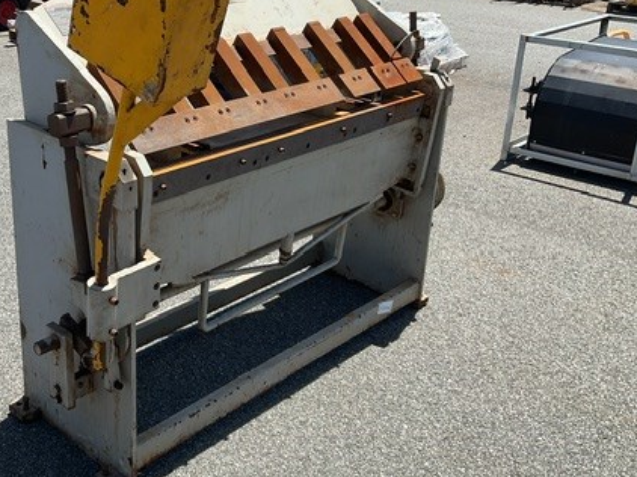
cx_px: 186
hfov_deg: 42.1
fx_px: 809
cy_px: 193
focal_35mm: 44
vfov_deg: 32.8
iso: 16
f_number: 1.8
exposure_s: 1/1451
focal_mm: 3
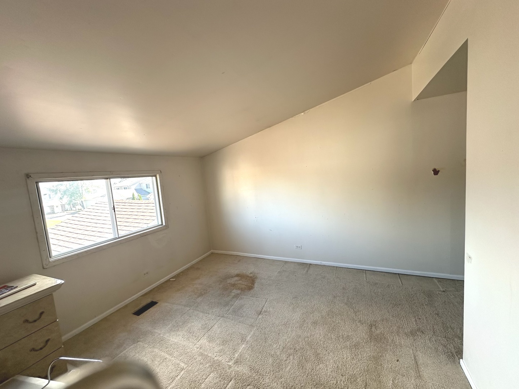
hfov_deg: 102.1
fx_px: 210
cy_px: 194
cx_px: 260
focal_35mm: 14
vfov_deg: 85.7
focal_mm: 2.22
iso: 125
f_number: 2.2
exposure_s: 1/99
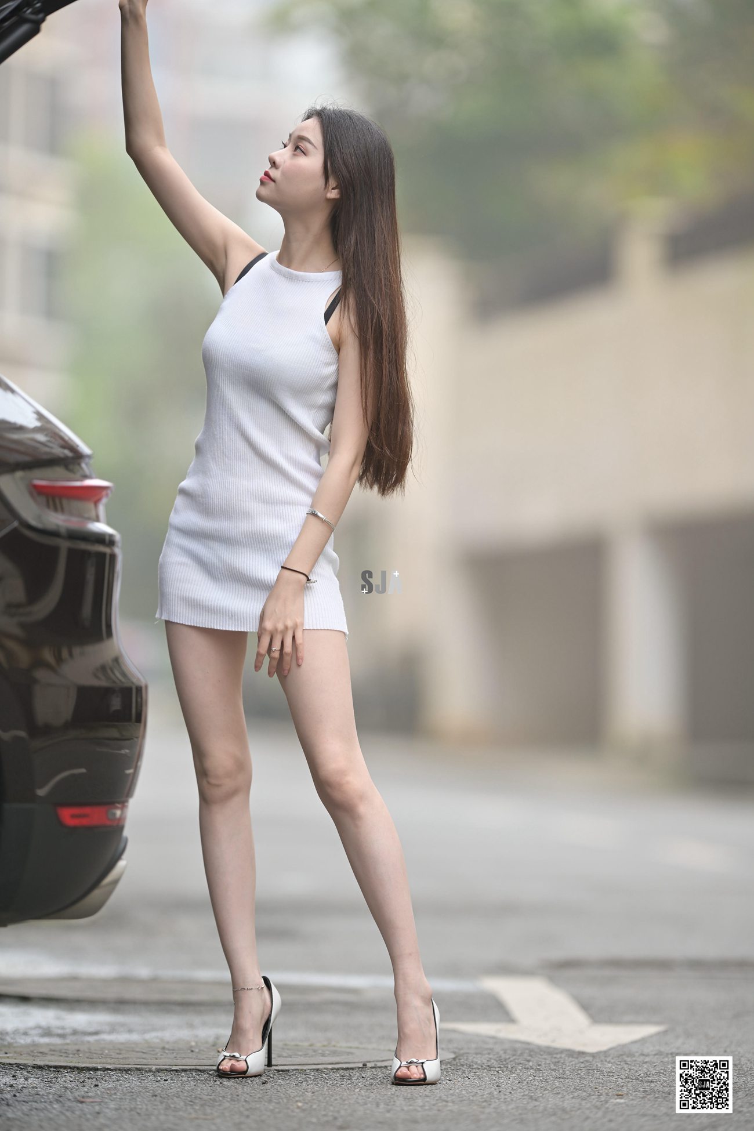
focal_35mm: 200
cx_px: 377
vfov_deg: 10.3
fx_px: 6283
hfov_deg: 6.9
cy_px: 566
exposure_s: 1/250
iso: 160
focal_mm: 200
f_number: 2
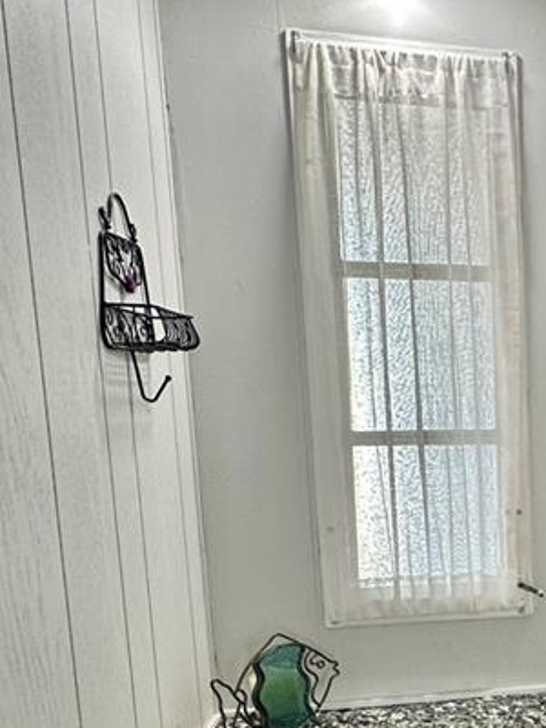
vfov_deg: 43.6
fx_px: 883
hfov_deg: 29.1
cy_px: 530
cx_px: 673
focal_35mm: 42
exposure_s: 1/120
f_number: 2.2
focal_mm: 2.22
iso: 100
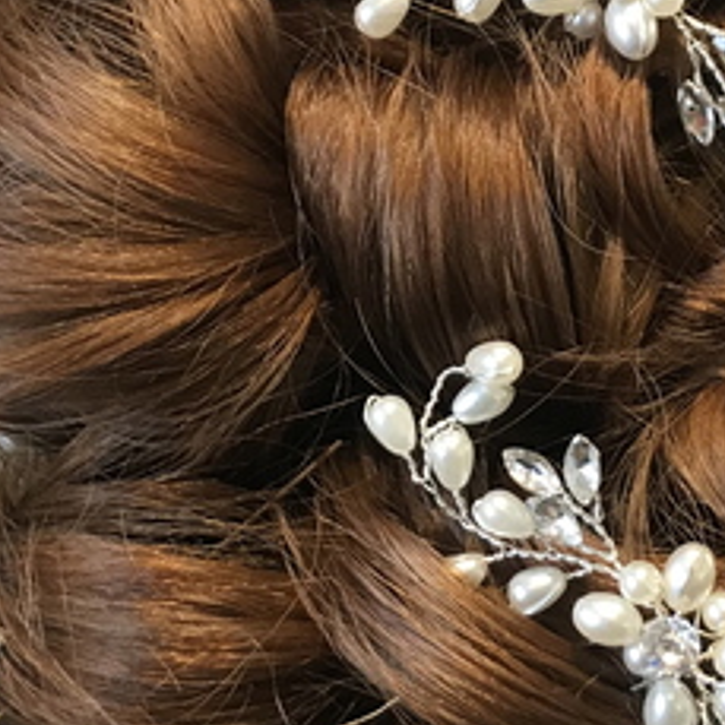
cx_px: 459
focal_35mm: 83
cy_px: 313
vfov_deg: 20.9
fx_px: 1967
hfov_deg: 20.8
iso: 25
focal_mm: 3.99
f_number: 1.8
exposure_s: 1/30
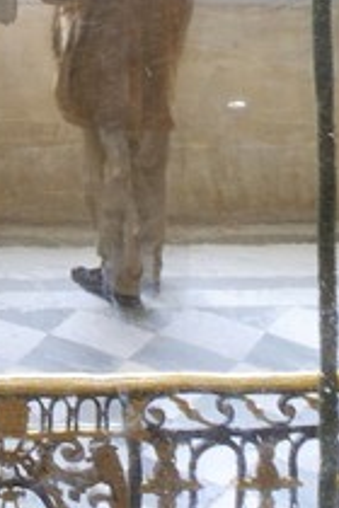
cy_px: 300
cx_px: -838
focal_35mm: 183
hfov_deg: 6.5
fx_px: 2585
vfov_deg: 11.2
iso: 200
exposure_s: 8
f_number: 32
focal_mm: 24
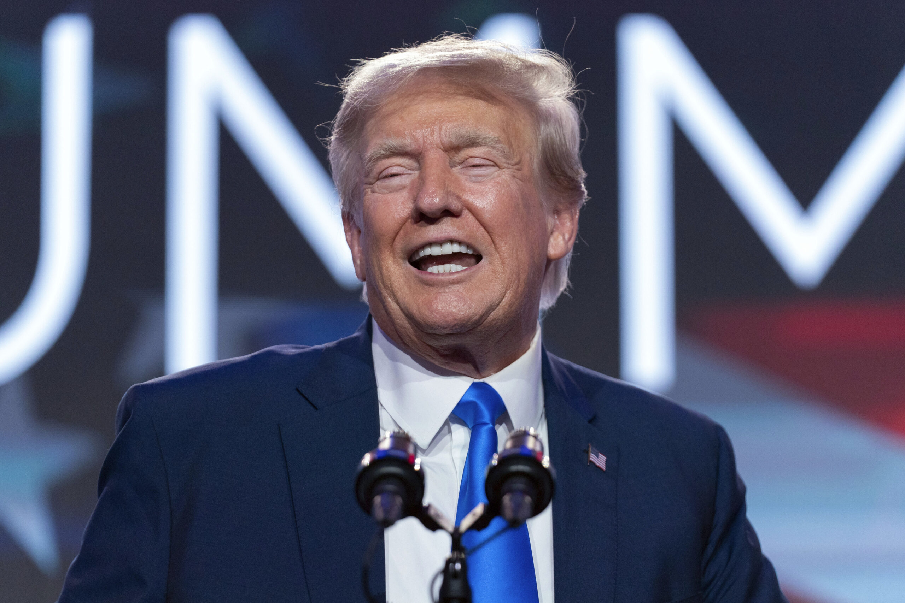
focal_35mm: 178
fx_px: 4475
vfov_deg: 7.7
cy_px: 302
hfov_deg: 11.5
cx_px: 452
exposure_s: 1/400
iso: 2500
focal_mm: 178
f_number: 3.5
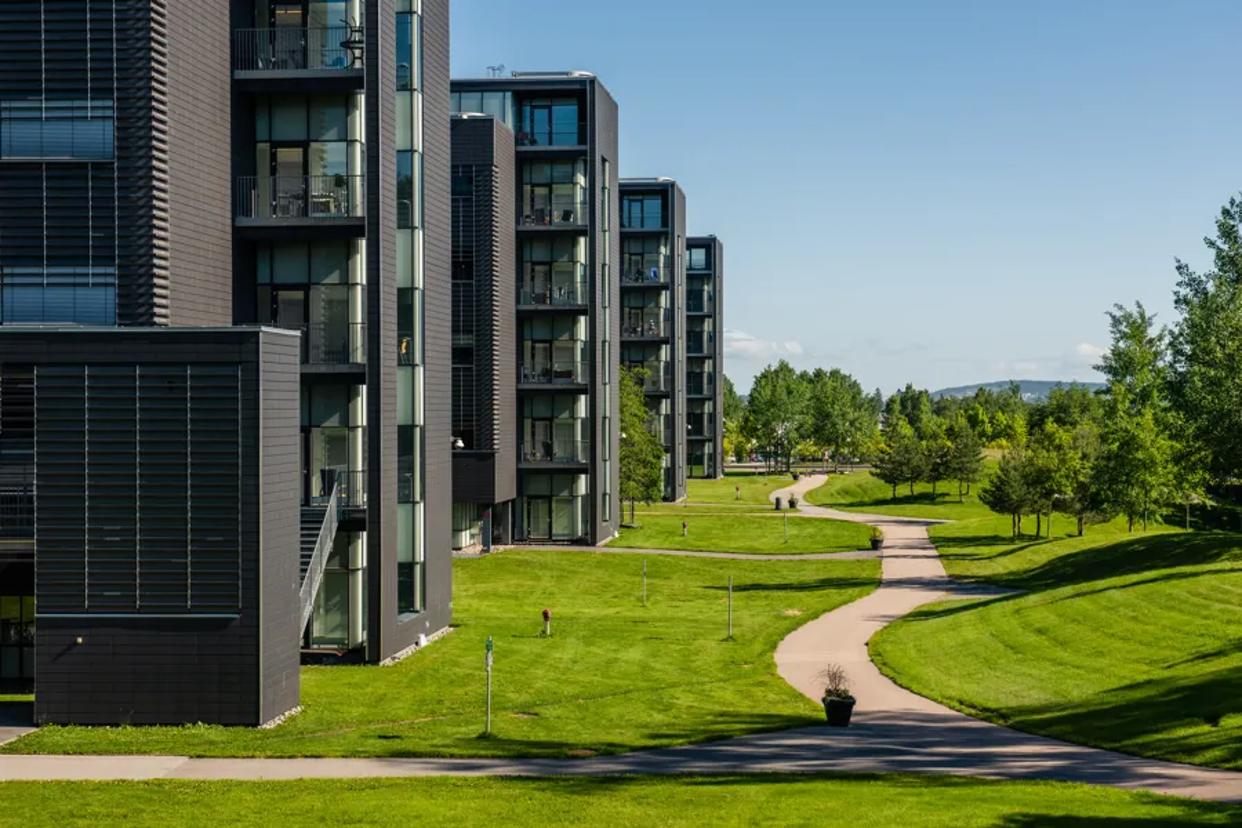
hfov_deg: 32.4
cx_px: 621
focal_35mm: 62
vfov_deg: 21.9
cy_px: 414
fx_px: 2139
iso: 400
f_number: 10
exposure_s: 1/800
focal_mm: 62
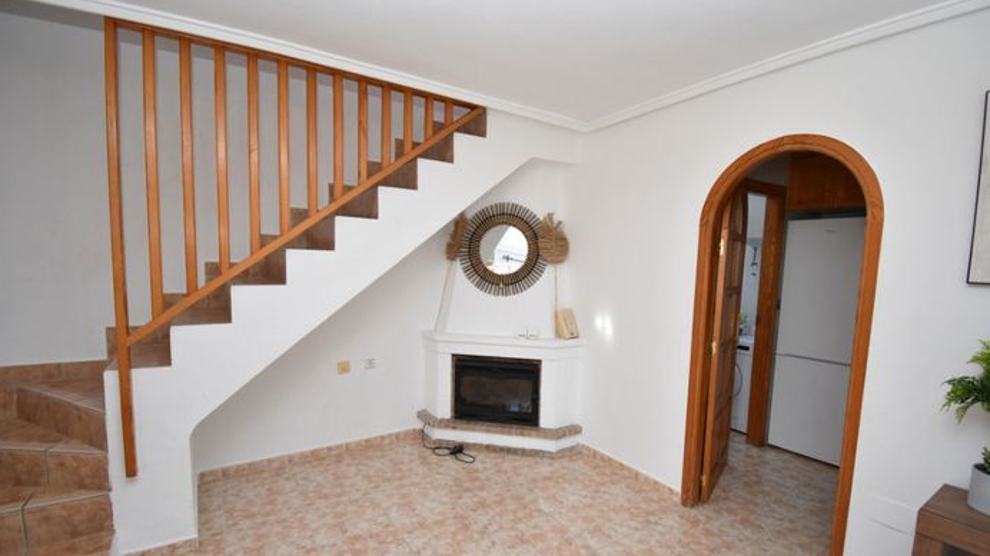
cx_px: 499
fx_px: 420
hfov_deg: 99.4
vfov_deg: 66.9
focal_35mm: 16
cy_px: 304
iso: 800
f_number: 4.5
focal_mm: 10
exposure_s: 1/160
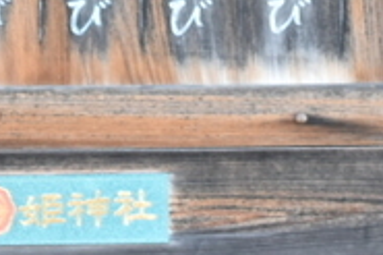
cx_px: 43
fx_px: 4560
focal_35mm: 429
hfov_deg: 4.8
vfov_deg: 3.1
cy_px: -500
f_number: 4.8
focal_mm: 44
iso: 400
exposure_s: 1/90
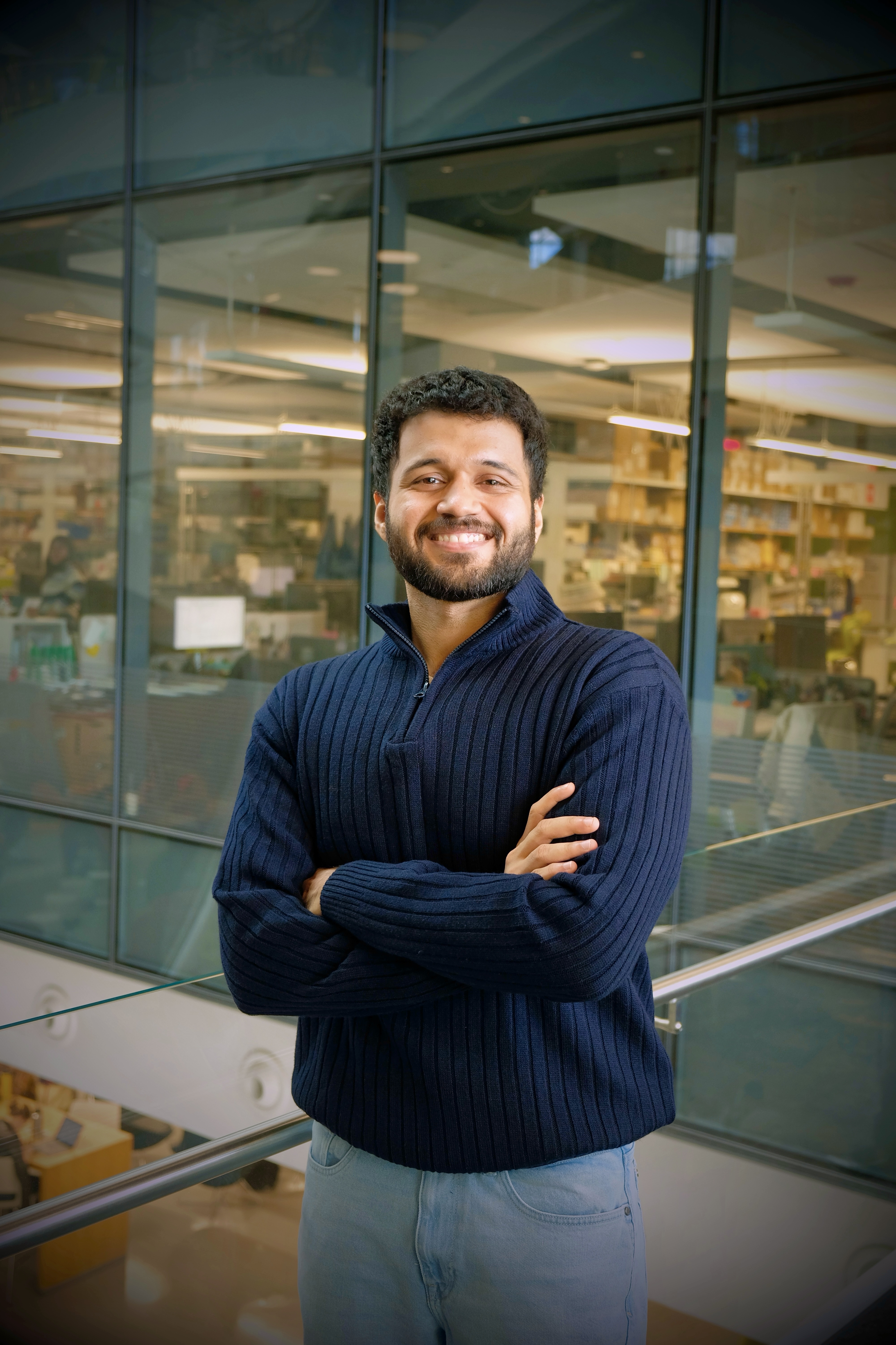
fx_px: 1568
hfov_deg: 31.9
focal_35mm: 42
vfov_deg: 46.4
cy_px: 672
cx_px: 448
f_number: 3.2
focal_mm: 27.7
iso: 800
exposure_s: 1/45
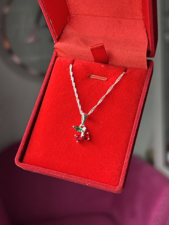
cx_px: 84
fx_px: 338
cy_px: 112
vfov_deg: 36.8
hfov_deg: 28.0
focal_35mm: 52
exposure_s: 1/60
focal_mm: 5.96
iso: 50
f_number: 1.6
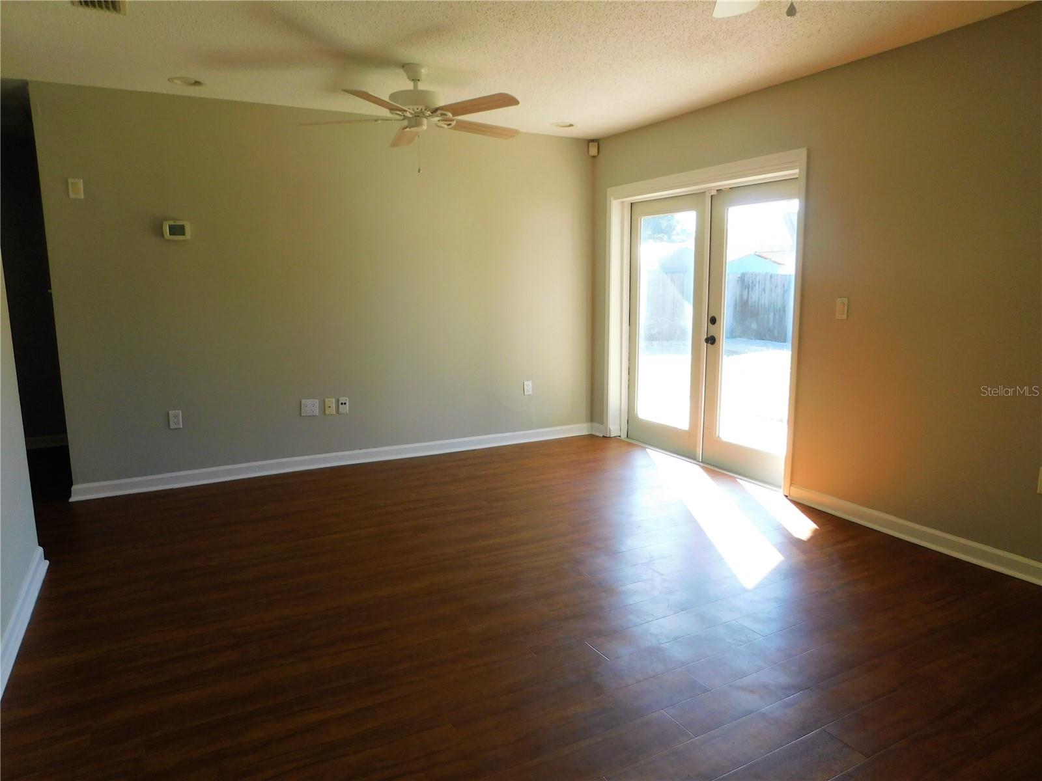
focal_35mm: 23
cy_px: 390
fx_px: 692
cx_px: 521
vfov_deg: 58.9
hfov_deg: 73.9
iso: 125
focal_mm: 4
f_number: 3
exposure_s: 1/100
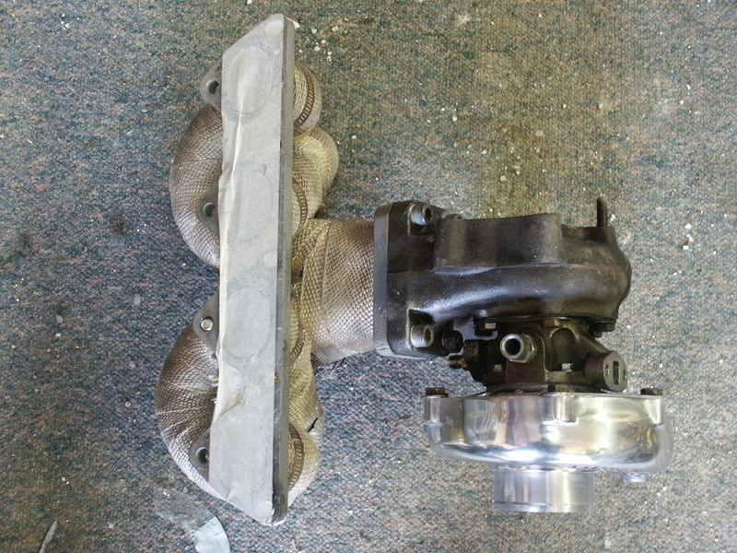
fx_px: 1384
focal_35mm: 65
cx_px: 368
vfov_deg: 22.6
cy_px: 276
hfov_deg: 29.8
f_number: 3.5
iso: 200
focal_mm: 16.21
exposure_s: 1/10
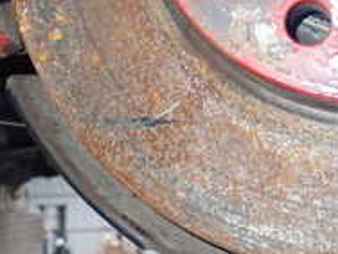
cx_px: 365
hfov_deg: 18.6
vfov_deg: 14.0
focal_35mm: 102
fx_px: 996
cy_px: -74
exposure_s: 1/30
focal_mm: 5.87
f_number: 7.1
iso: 400
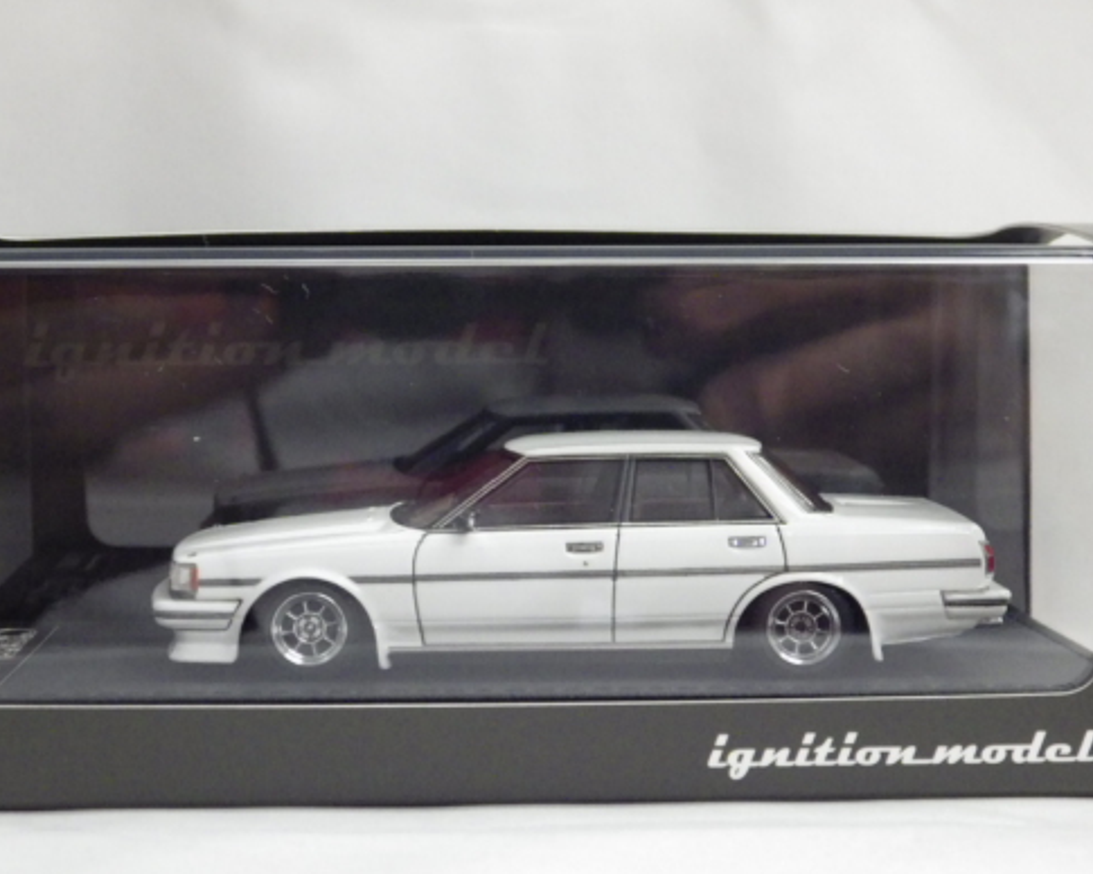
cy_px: 509
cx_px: 494
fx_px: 2458
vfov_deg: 20.2
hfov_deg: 25.1
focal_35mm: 76
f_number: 4
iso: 800
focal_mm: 10.7
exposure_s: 1/50
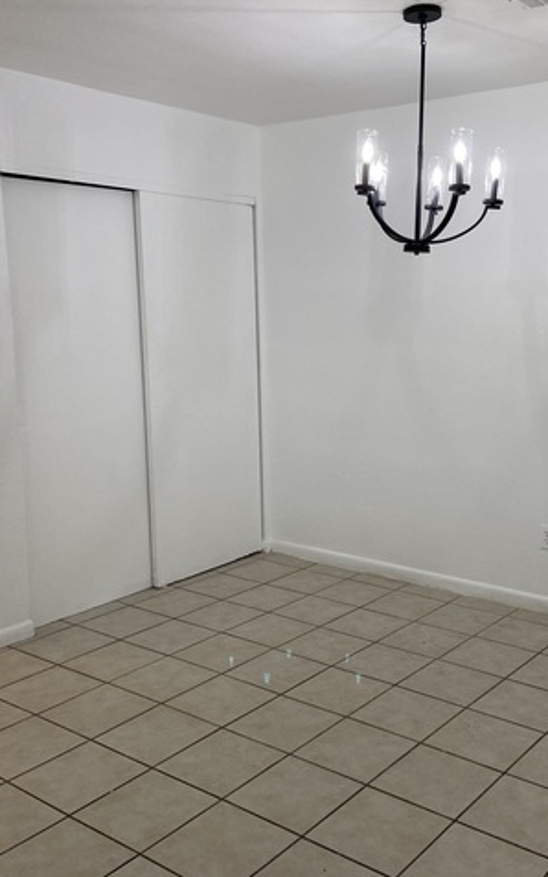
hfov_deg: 34.1
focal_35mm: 37
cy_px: 438
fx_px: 884
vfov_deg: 52.8
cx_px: 362
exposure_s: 1/120
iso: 80
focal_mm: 4.25
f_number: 1.8
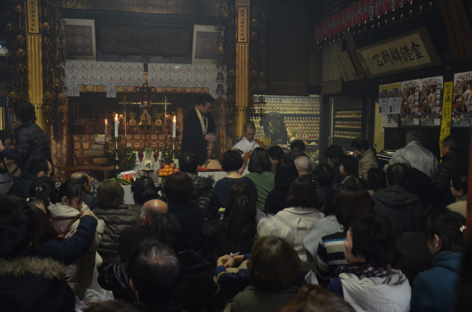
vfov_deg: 39.8
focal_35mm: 33
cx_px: 236
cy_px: 156
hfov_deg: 57.3
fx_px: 432
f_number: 3.8
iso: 800
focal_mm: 22
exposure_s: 1/30
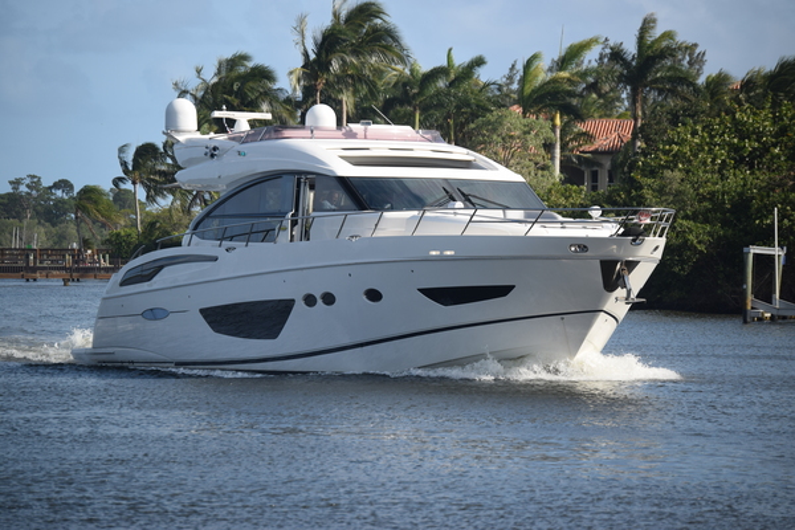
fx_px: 4140
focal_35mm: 188
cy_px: 265
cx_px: 398
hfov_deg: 11.0
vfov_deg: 7.3
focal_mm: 125
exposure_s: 1/640
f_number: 6.3
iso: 200
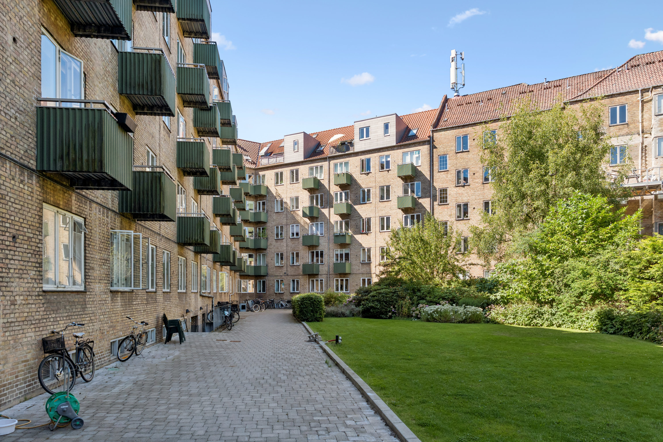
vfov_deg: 54.9
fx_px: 425
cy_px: 221
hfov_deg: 75.9
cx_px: 332
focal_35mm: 23
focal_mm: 15.4
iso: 100
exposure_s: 1/160
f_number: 6.3
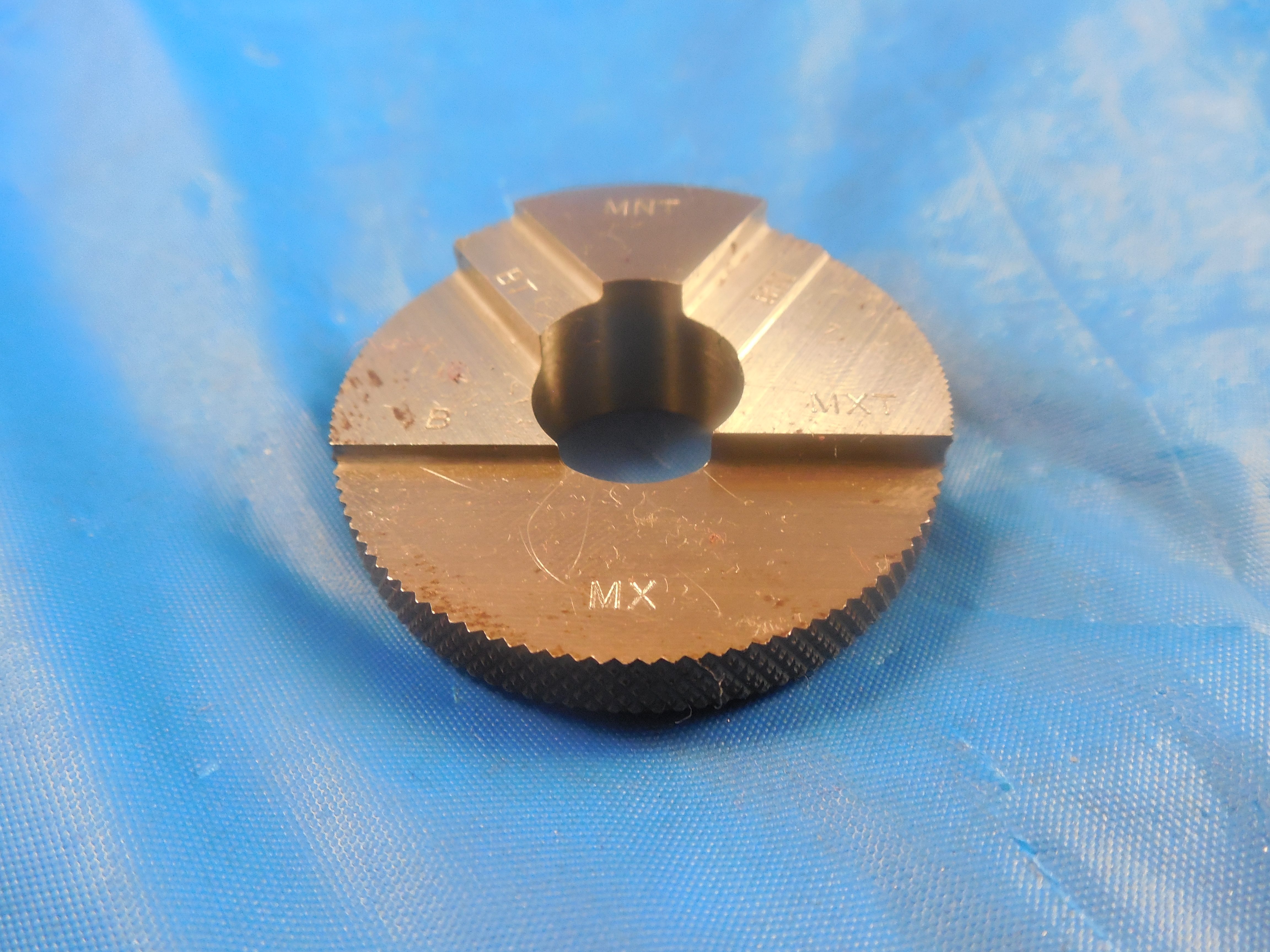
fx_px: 917
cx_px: 635
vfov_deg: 54.9
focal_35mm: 25
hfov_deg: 69.4
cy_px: 476
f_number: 3.3
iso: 400
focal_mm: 4.5
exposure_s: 1/20
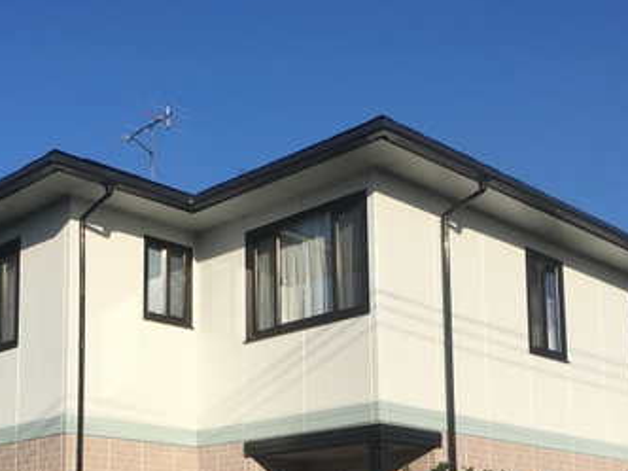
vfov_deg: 25.6
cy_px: 432
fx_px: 998
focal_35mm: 55
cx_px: 233
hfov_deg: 34.7
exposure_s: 1/2564
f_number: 2.2
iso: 25
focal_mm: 4.15
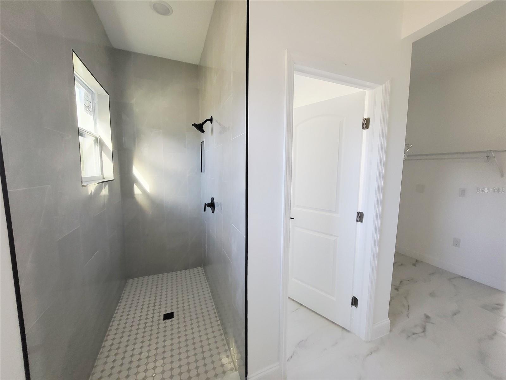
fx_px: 190
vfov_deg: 89.9
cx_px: 253
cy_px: 190
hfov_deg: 106.2
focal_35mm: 13
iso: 160
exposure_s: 1/60
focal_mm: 1.74
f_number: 2.2
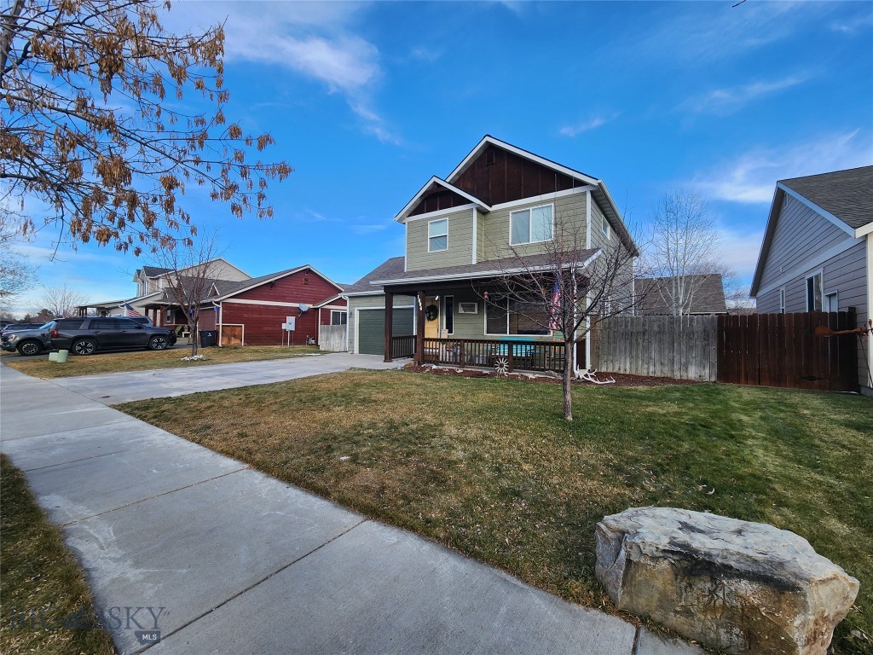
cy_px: 328
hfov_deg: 106.2
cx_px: 436
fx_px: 328
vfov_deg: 89.9
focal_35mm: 13
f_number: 2.2
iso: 50
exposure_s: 1/516
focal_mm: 2.2
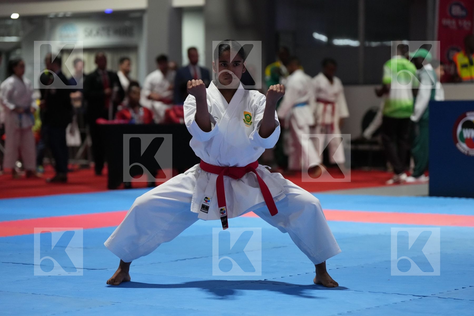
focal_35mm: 111
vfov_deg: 12.3
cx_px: 237
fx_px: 1461
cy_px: 158
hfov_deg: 18.4
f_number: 2.8
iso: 4000
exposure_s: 1/500
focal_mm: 111
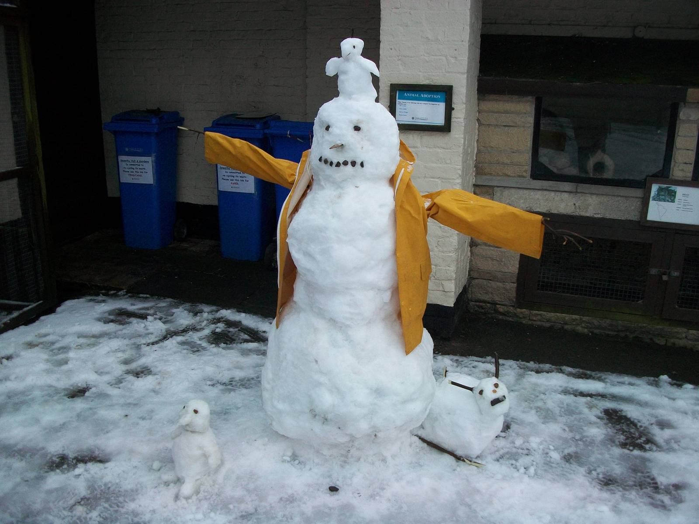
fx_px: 646
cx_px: 350
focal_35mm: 32
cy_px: 262
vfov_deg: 44.2
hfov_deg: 56.8
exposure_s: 1/30
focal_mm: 5.7
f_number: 2.9
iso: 137
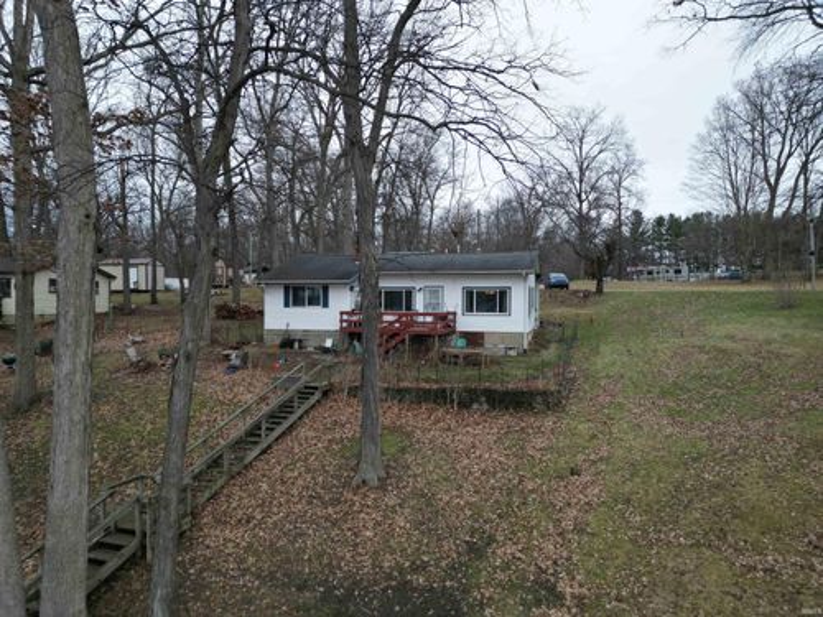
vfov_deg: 56.8
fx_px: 571
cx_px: 412
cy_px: 308
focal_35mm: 24
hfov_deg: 71.6
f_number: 1.7
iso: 150
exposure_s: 1/800
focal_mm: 6.72
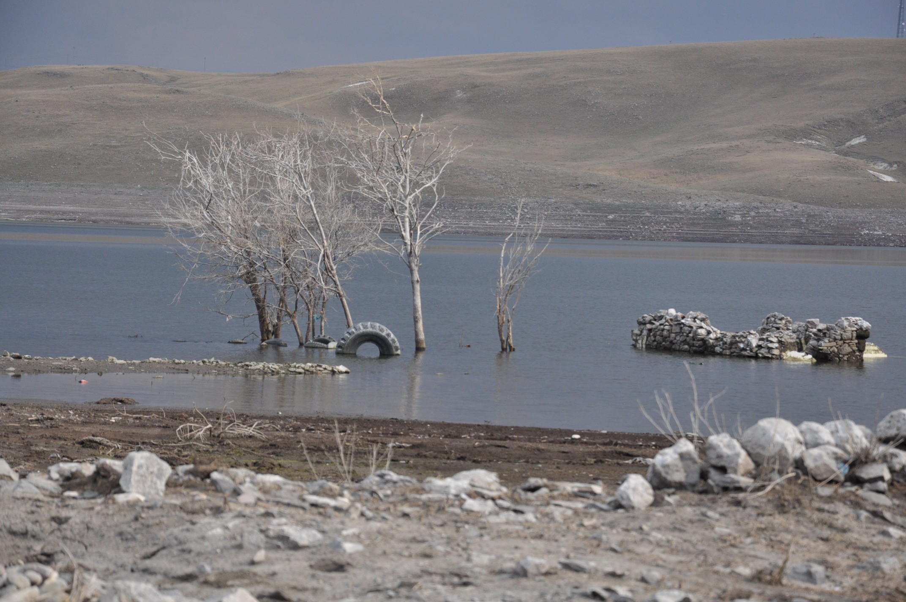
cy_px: 301
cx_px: 453
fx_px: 3695
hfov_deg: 14.0
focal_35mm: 147
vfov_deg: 9.3
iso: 500
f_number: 7.1
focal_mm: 98
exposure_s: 1/800
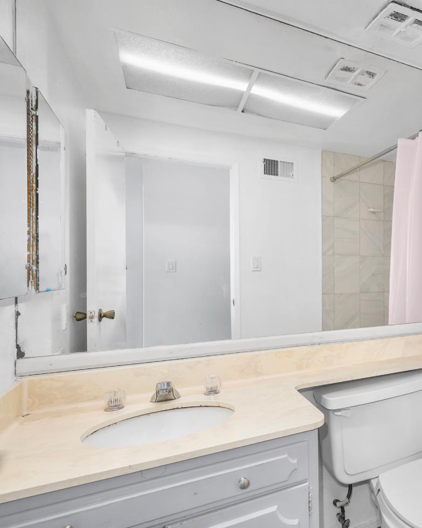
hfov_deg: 52.0
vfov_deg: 72.6
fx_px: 359
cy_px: 265
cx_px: 396
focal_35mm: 23
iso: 400
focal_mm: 16
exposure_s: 1/200
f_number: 9
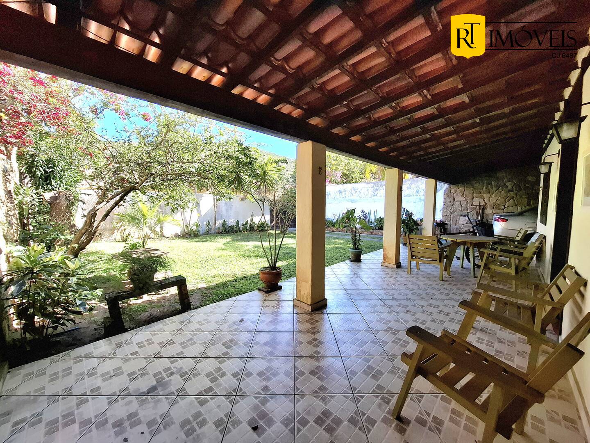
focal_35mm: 13
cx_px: 295
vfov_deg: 89.9
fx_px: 222
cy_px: 222
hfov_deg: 106.2
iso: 40
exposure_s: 1/182
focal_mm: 1.74
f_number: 2.2
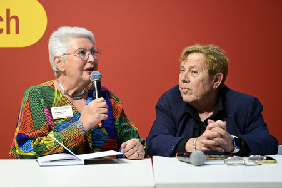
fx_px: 477
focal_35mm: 61
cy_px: 94
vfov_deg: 22.2
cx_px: 141
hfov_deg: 32.9
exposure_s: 1/250
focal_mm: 61
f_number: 3.2
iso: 800
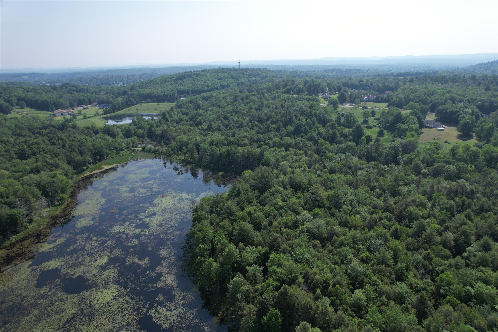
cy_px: 166
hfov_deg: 78.6
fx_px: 304
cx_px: 249
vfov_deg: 57.2
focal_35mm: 22
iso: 100
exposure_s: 1/2000
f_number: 2.8
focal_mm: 8.38
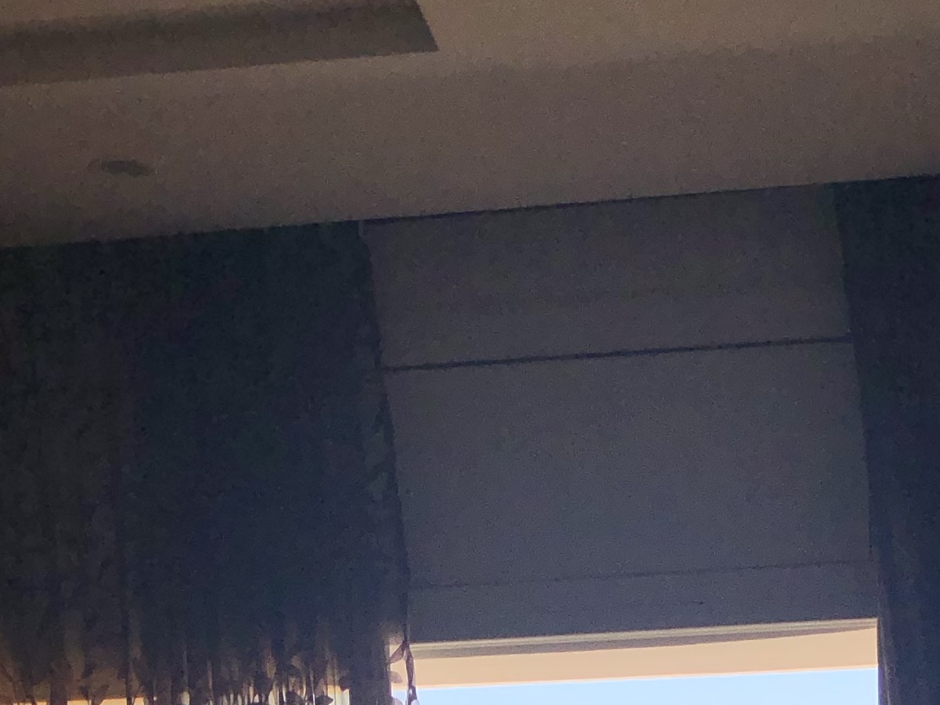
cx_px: 639
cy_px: 1374
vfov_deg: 13.6
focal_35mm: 94
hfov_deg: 20.8
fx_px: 2553
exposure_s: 1/1171
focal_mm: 4
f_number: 1.8
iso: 20
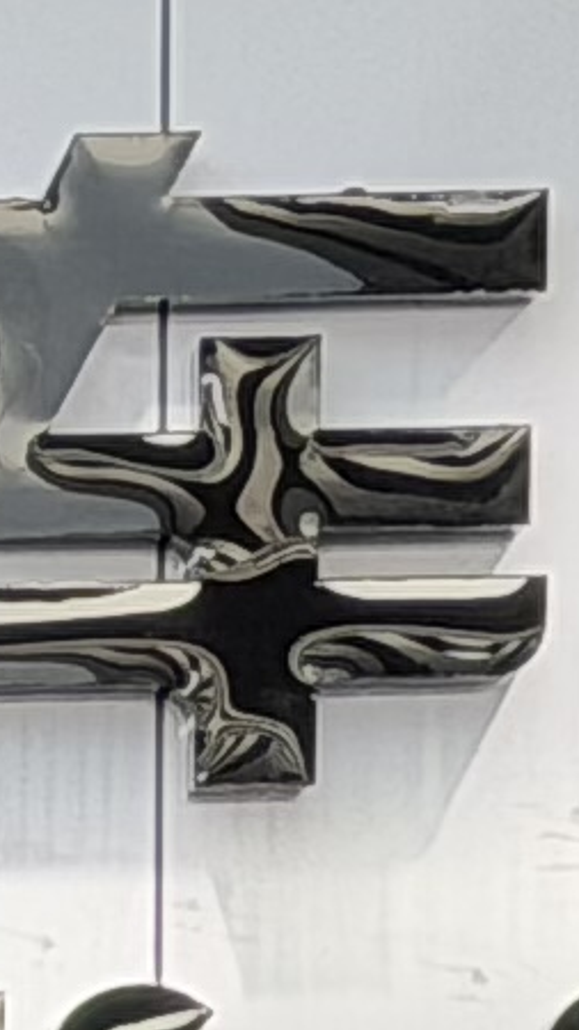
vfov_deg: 4.4
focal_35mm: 469
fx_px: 12806
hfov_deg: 2.5
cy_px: 3106
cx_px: -1643
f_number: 1.78
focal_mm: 6.76
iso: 100
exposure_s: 1/82
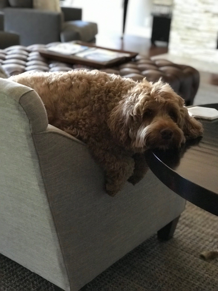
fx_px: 479
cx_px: 109
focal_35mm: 57
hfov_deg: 25.7
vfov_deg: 33.8
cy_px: 146
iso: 1000
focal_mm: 6.6
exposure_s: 1/60
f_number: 2.8
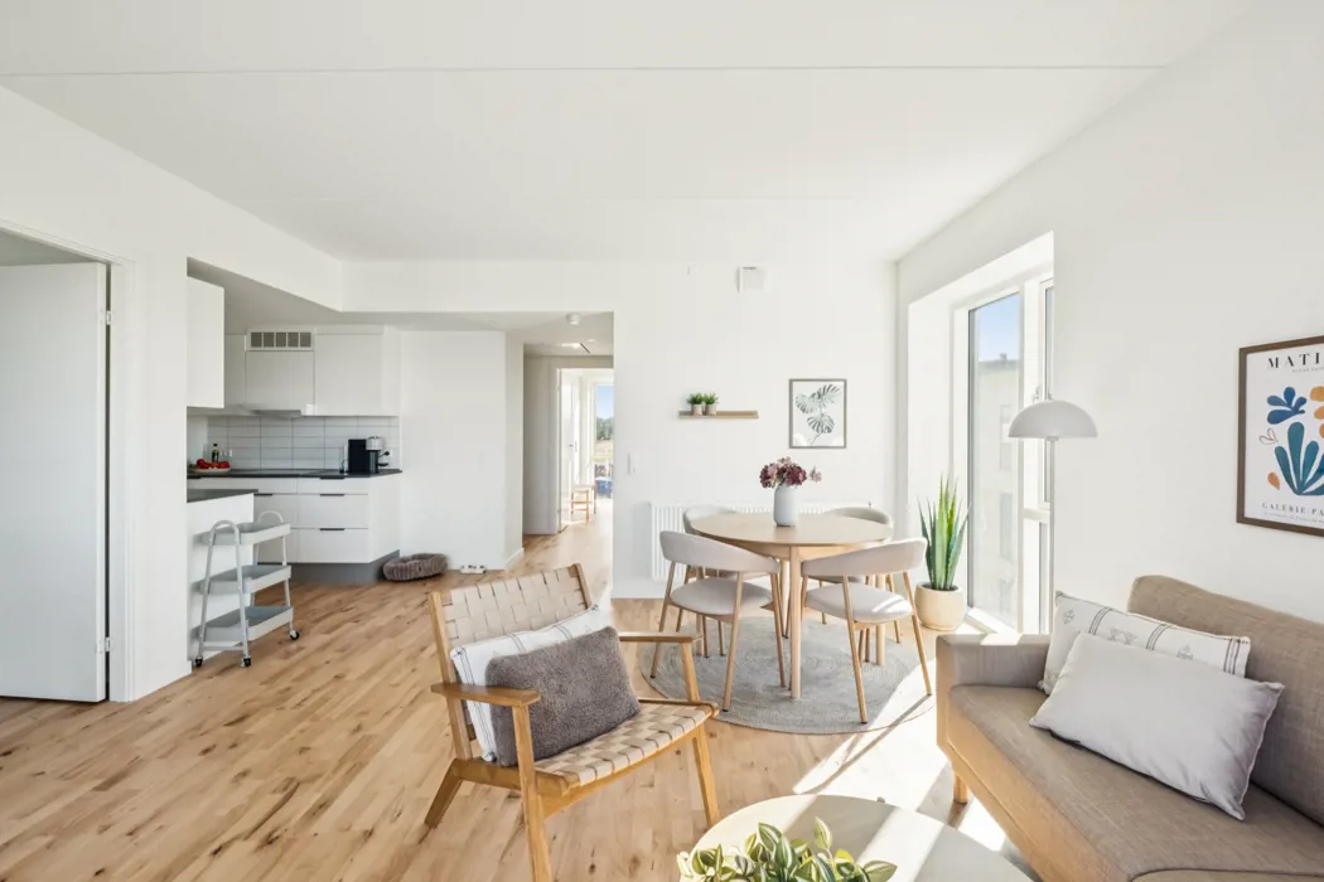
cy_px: 441
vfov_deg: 73.7
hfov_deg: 96.7
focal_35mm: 16
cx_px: 662
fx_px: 588
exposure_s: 1/60
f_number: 8
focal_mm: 10.5
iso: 500
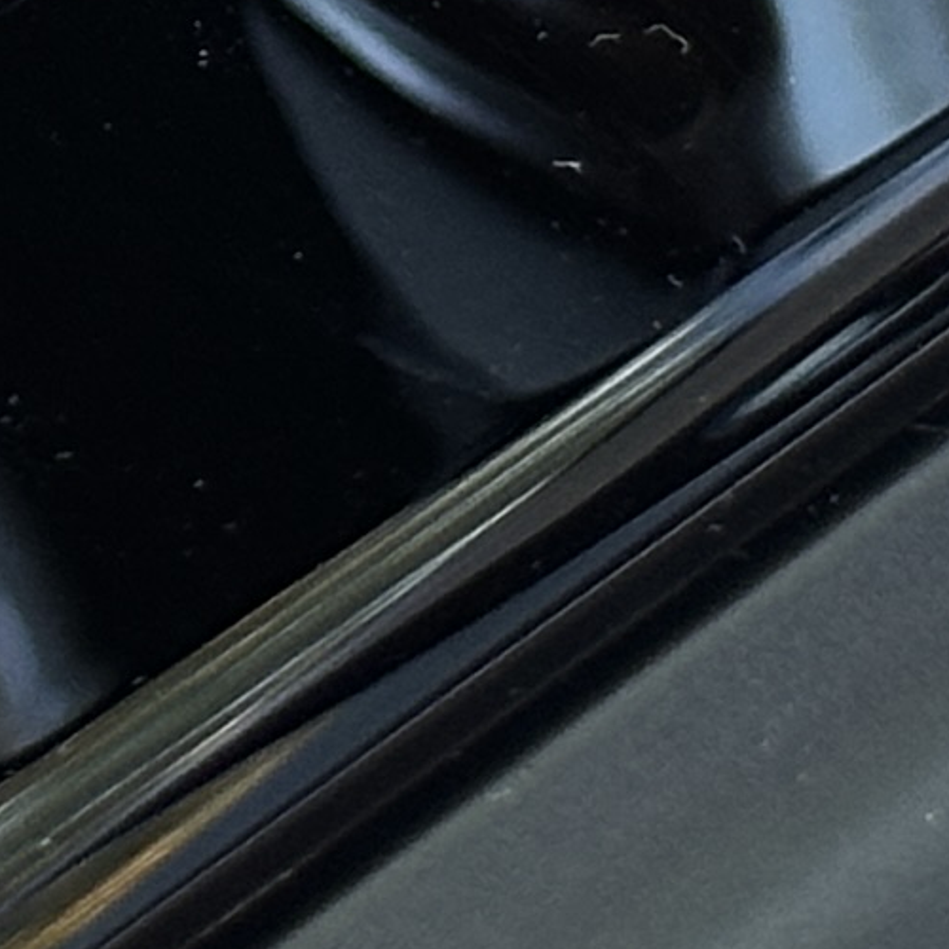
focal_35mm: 342
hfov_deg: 5.1
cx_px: -102
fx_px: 10608
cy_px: -924
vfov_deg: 5.0
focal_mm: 6.86
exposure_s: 1/50
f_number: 1.78
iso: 200
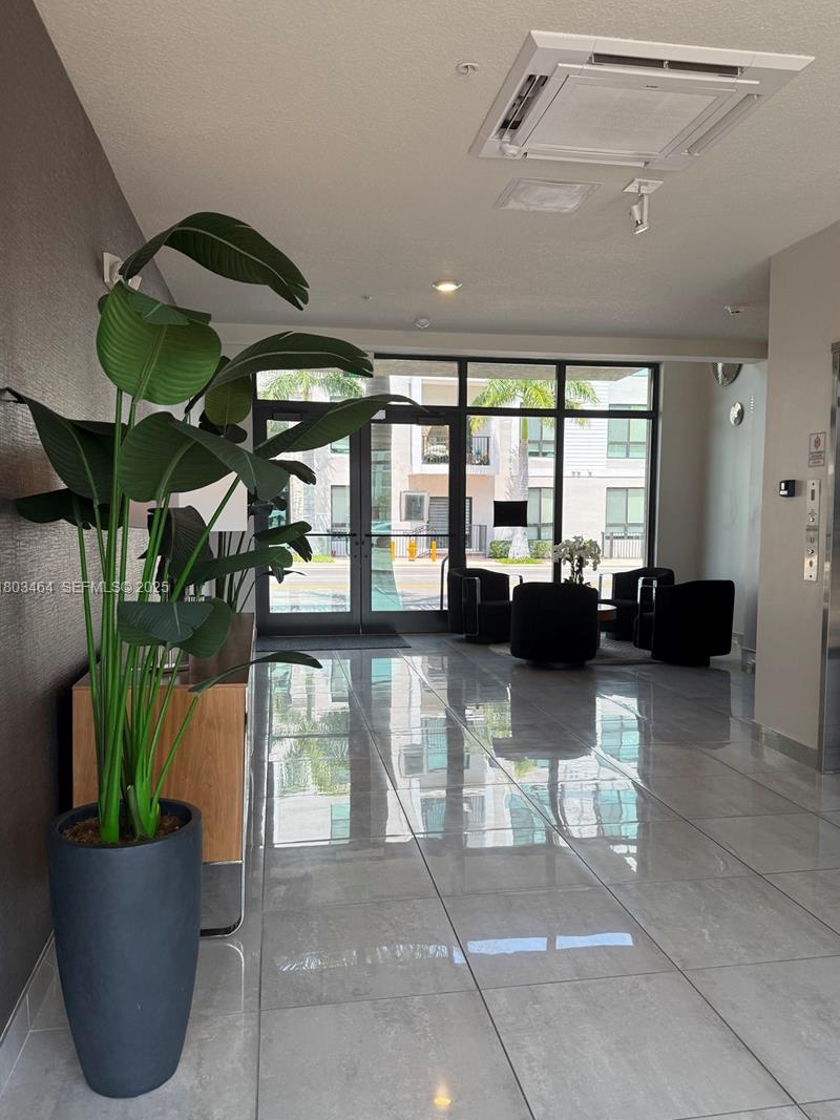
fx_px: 874
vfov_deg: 65.3
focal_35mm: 27
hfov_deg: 51.3
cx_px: 447
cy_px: 589
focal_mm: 6.76
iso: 100
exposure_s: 1/507
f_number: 1.78
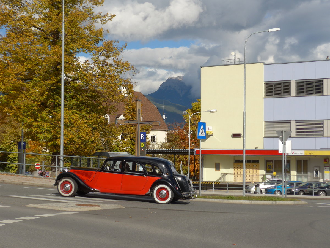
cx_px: 165
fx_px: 705
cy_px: 124
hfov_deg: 26.3
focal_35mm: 74
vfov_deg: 19.9
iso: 80
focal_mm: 15
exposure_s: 1/1300
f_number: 4.2
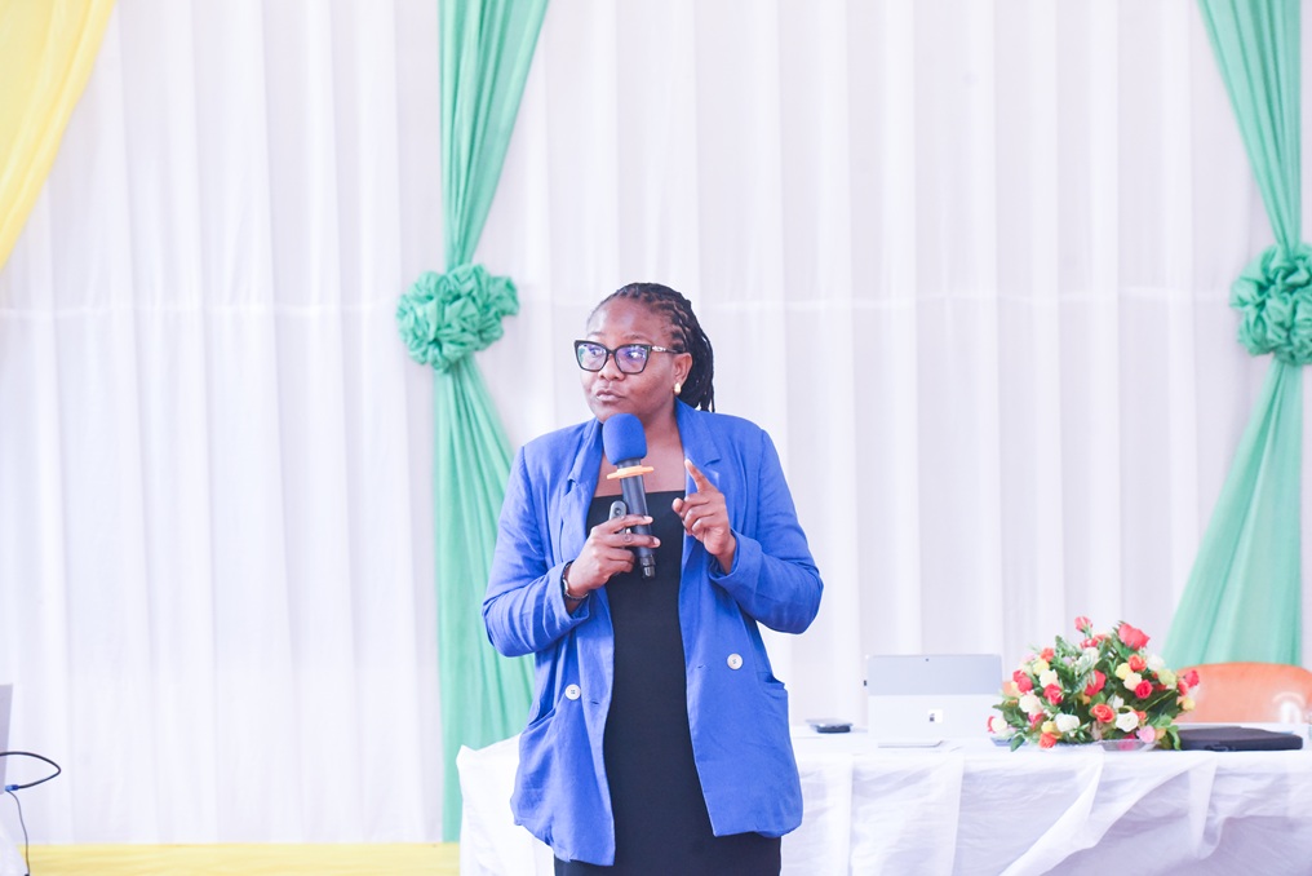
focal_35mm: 125
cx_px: 656
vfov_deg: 11.0
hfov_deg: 16.4
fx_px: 4557
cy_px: 438
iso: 5000
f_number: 8
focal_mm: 125
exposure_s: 1/125
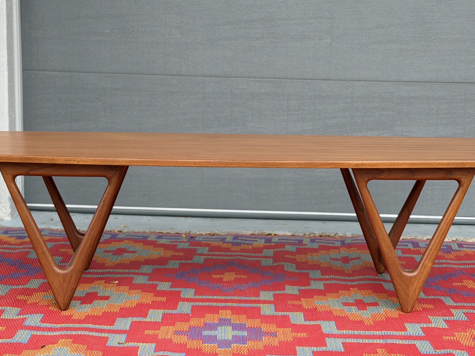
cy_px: 205
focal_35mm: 69
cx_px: 231
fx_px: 947
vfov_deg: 21.3
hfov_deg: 28.2
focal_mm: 6.76
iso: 64
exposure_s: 1/400
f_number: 1.78
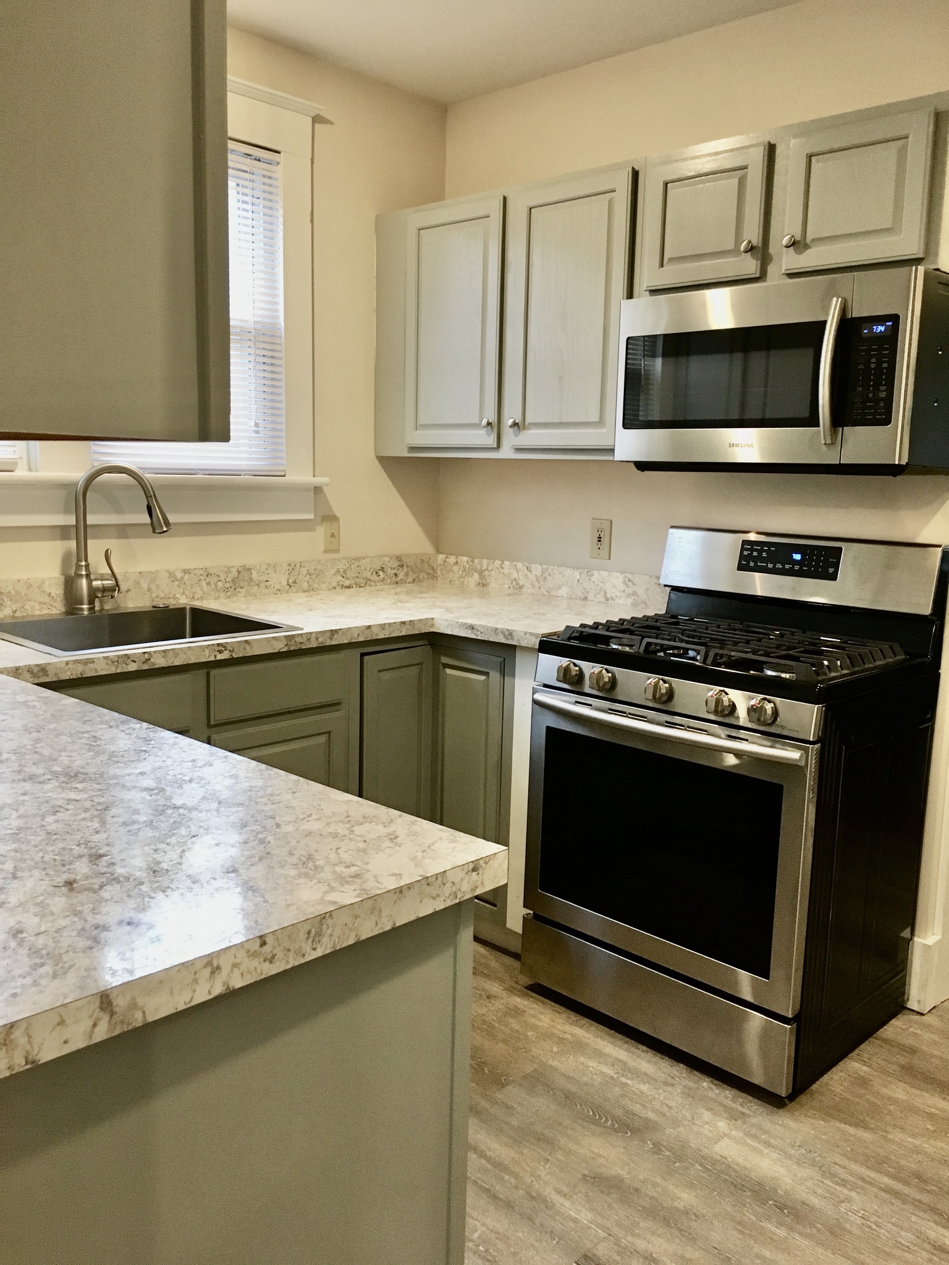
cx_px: 474
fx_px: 1060
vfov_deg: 61.7
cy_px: 632
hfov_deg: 48.2
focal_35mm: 29
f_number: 2.2
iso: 160
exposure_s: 1/30
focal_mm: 4.15
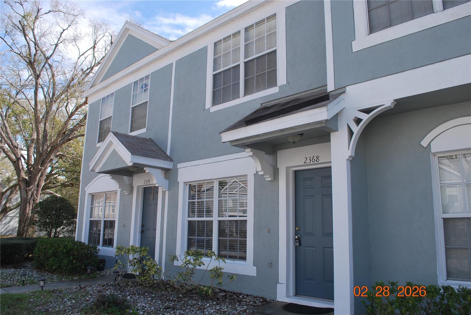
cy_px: 158
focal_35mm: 27
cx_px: 236
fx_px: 354
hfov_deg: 67.3
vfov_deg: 48.0
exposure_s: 1/200
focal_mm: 18
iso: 100
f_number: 7.1
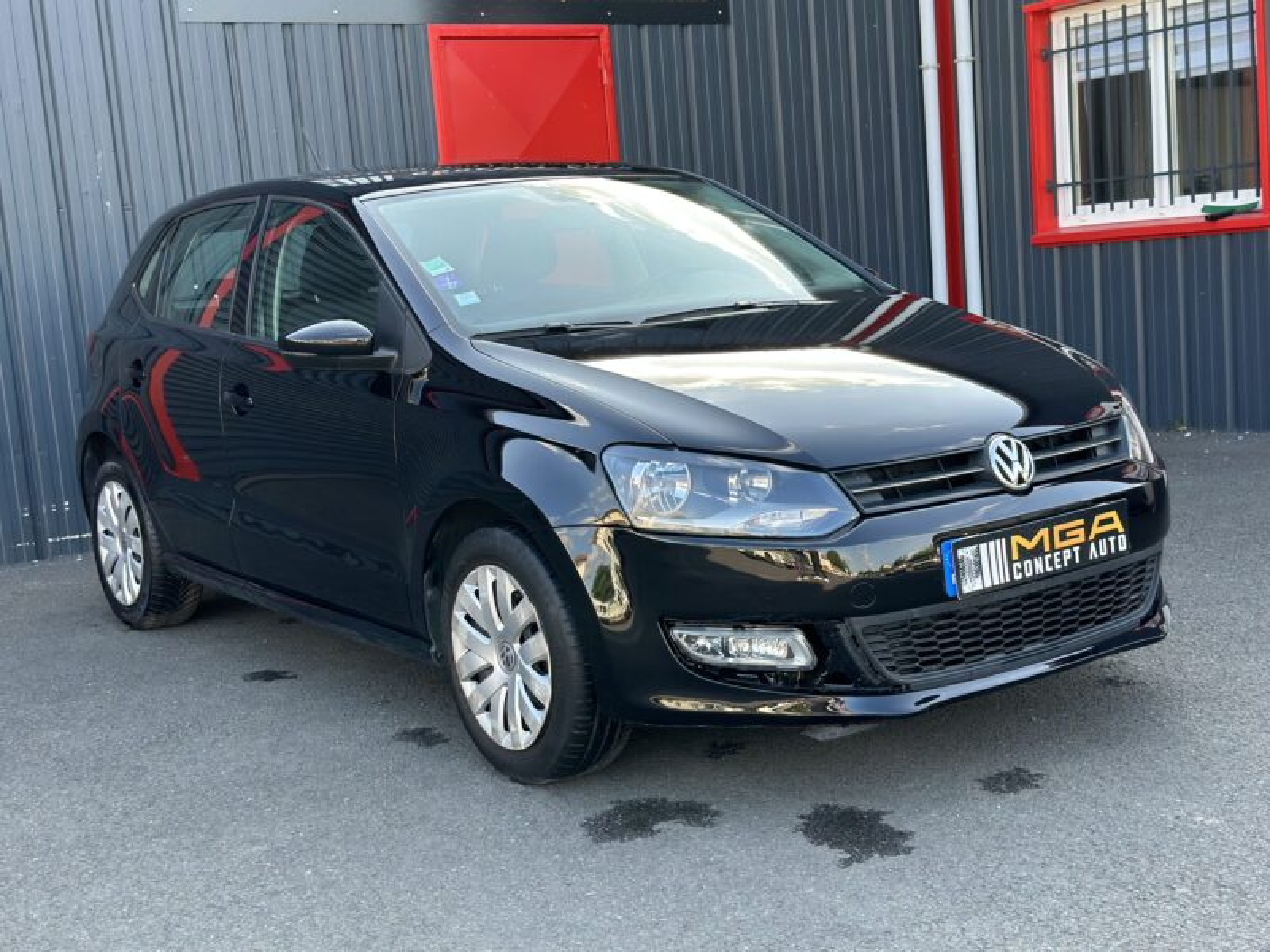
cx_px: 635
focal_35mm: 48
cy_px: 476
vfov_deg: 30.3
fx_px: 1761
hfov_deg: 39.7
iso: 80
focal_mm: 6.86
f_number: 1.78
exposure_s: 1/361
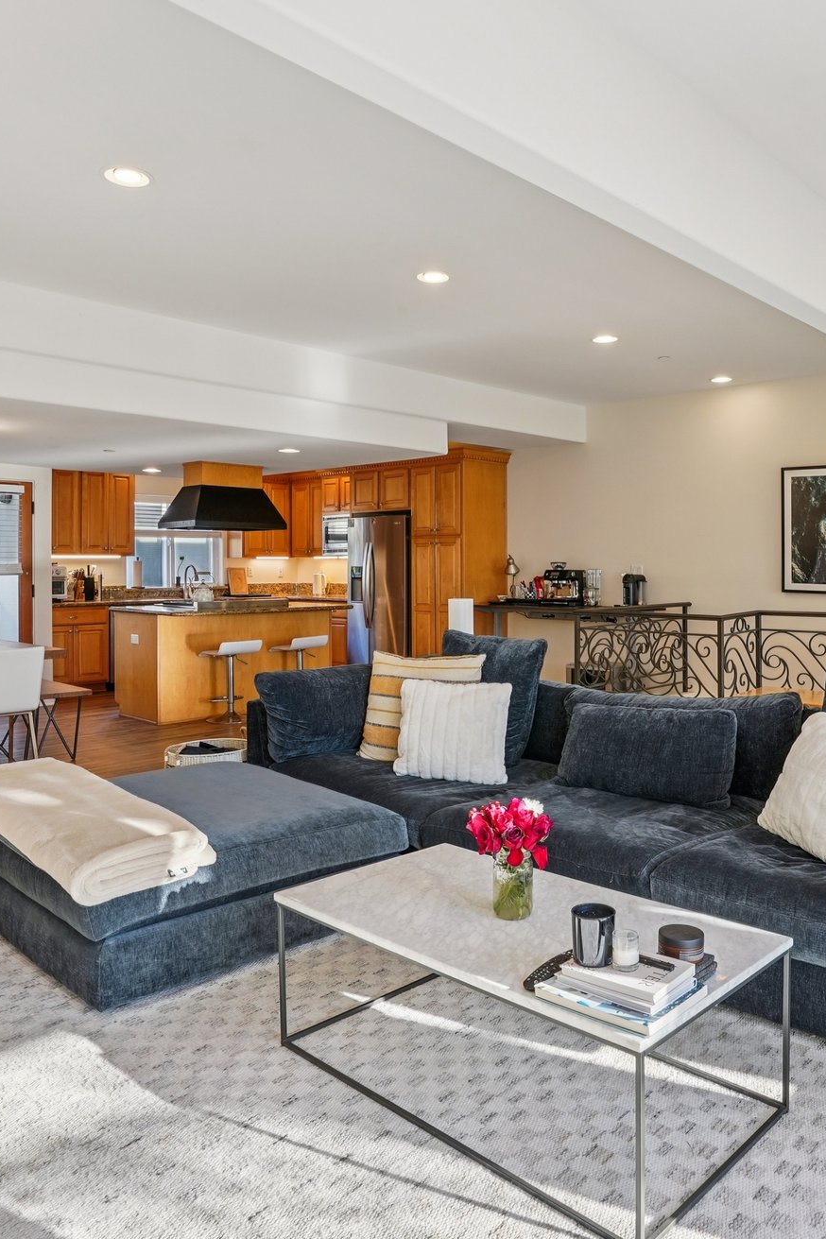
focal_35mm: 25
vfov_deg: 71.5
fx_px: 860
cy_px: 600
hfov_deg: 50.9
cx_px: 501
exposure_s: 1/80
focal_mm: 16
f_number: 8
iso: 400
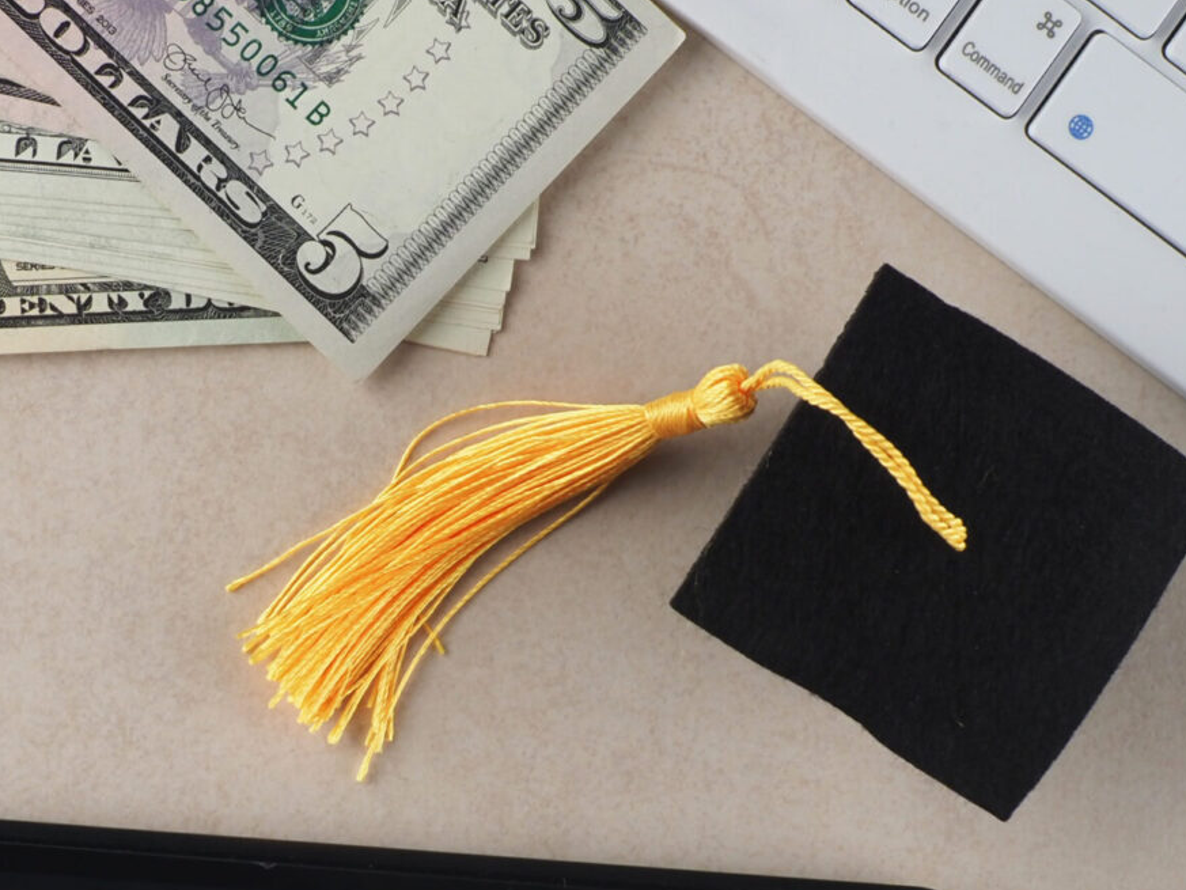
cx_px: 238
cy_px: 682
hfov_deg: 17.7
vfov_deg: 13.4
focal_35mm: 110
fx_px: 3769
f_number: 7.1
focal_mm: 25
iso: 200
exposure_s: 1/5
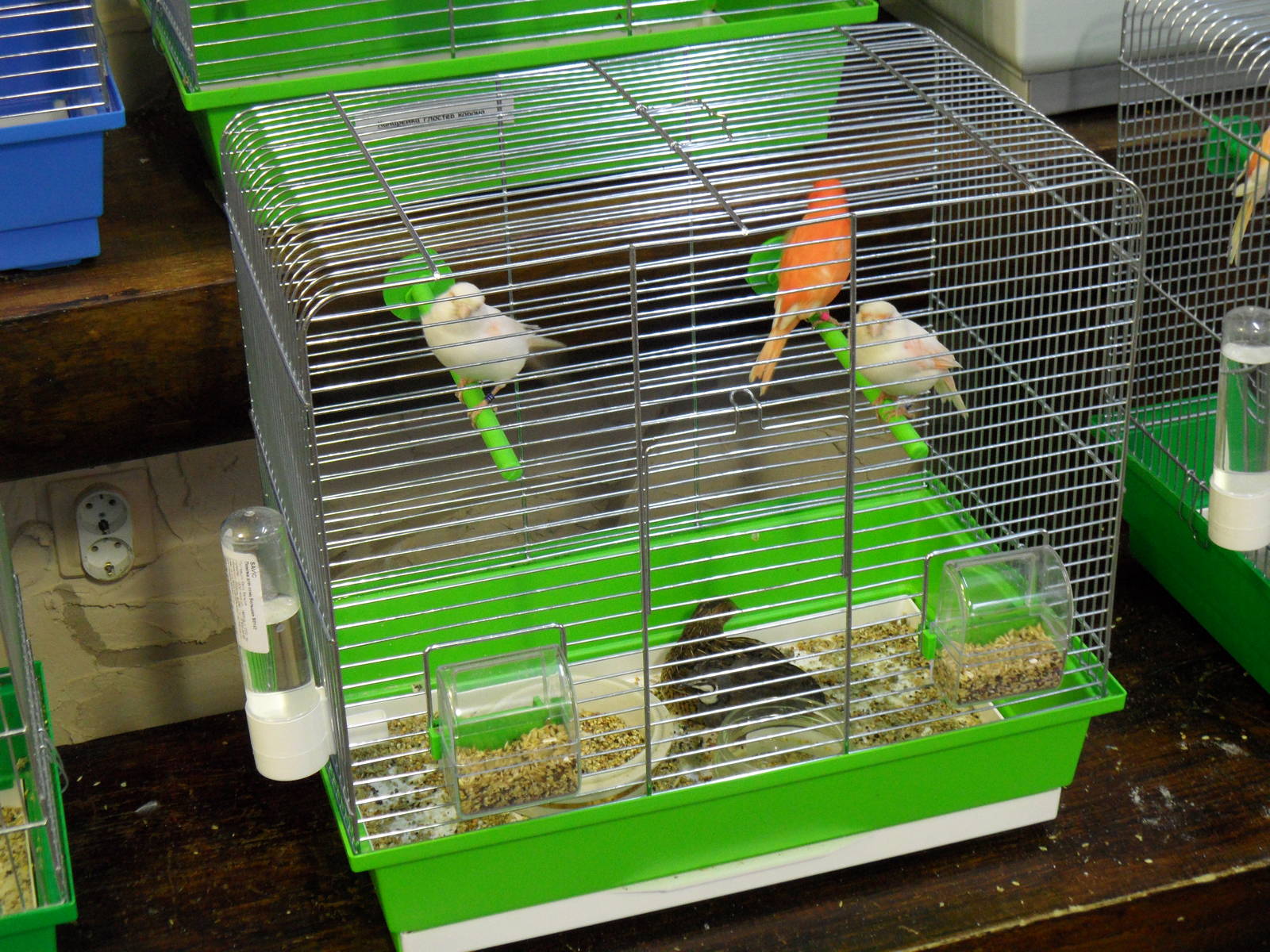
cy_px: 476
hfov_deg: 32.2
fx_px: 2201
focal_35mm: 60
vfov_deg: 24.4
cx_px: 635
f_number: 4
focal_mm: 10.3
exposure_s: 1/10
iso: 200
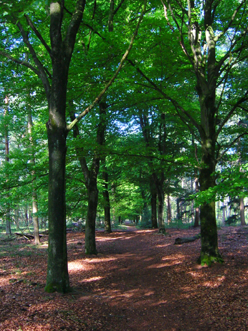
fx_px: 382
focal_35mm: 40
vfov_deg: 46.8
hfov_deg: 35.9
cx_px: 133
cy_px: 173
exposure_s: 1/60.1
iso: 97
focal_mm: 5.7
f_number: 2.9
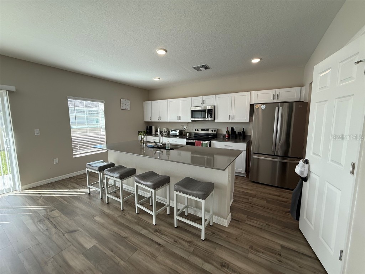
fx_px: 148
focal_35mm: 14
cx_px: 182
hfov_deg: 102.1
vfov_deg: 85.7
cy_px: 137
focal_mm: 2.22
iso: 80
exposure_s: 1/120
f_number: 2.2
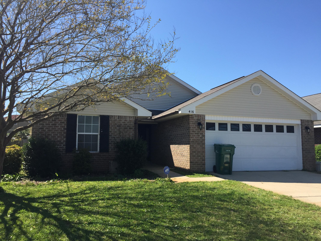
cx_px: 160
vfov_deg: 48.2
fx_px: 269
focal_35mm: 29
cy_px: 120
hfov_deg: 61.7
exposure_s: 1/1464
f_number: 2.2
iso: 32
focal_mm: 4.15
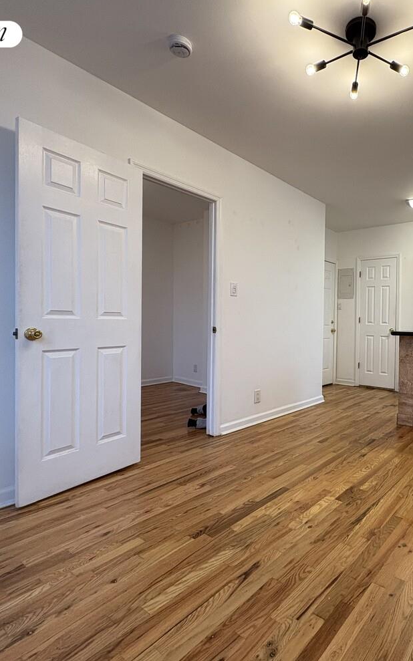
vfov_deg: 85.1
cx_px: 316
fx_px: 360
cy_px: 328
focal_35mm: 20
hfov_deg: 56.3
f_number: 2.2
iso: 200
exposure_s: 1/120
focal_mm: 2.22
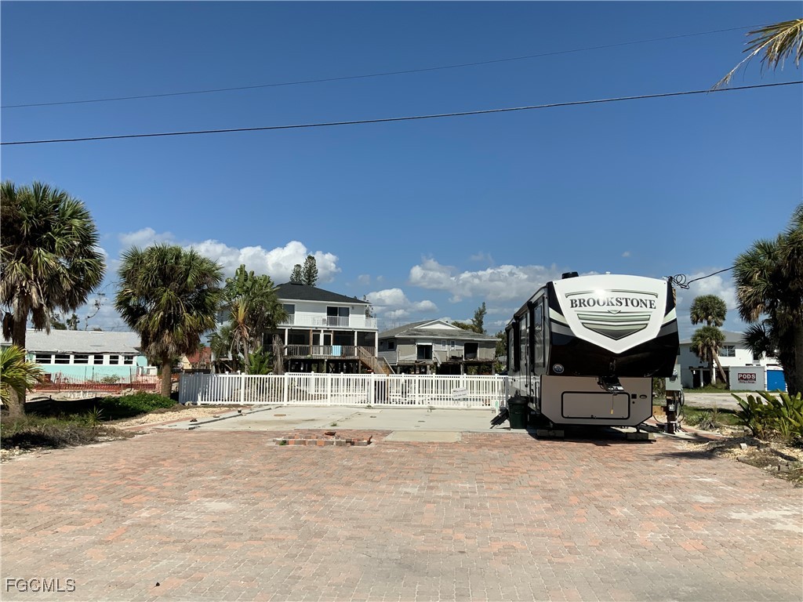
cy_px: 301
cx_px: 402
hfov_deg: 61.7
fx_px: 673
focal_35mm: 29
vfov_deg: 48.2
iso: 20
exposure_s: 1/4405
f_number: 1.8
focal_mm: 3
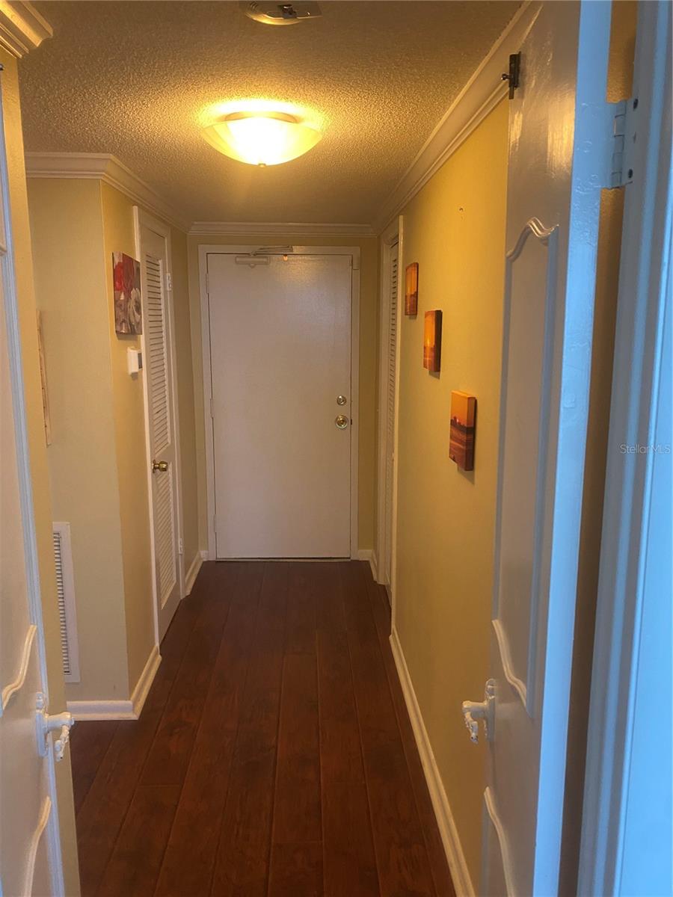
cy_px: 448
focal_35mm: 26
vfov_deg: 67.3
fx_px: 674
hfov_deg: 53.1
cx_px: 336
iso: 250
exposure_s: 1/60
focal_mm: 4.25
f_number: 1.8
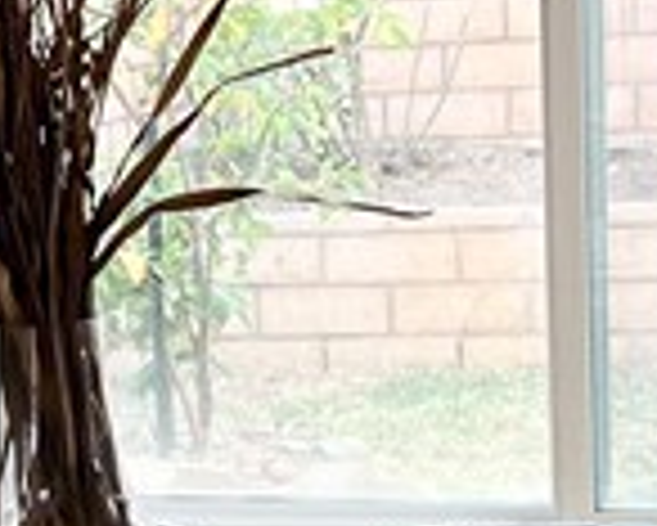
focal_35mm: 178
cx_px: -68
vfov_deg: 8.6
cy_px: 656
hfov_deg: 10.7
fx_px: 3463
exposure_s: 1/60
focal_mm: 5.7
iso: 64
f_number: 1.5
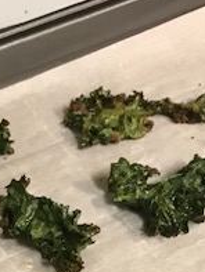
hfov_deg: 16.1
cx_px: 22
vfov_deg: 19.0
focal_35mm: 91
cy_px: 402
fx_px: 718
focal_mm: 3.99
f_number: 1.8
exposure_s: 1/15
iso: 64
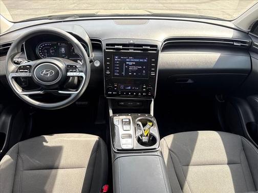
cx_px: 129
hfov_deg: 67.3
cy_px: 96
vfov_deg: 53.1
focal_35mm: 26
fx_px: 194
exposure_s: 1/121
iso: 80
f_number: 1.6
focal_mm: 5.96
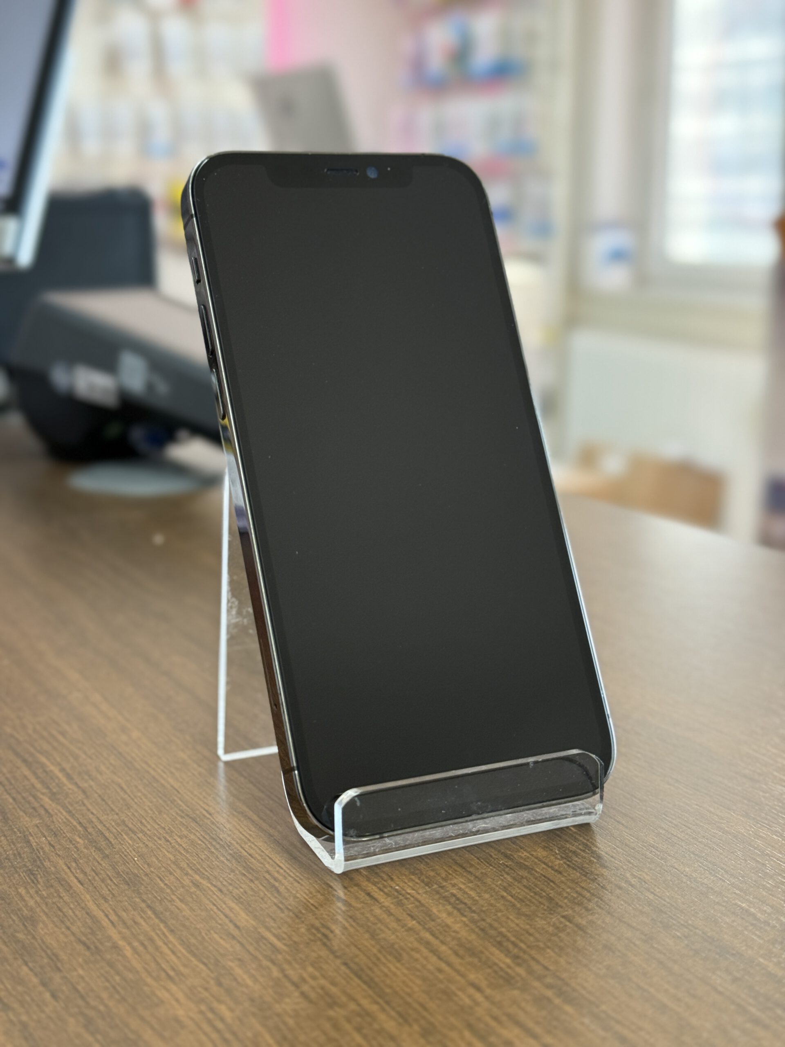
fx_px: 1451
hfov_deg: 30.3
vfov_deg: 39.7
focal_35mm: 48
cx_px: 392
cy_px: 524
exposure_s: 1/100
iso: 100
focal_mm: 6.76
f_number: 1.78
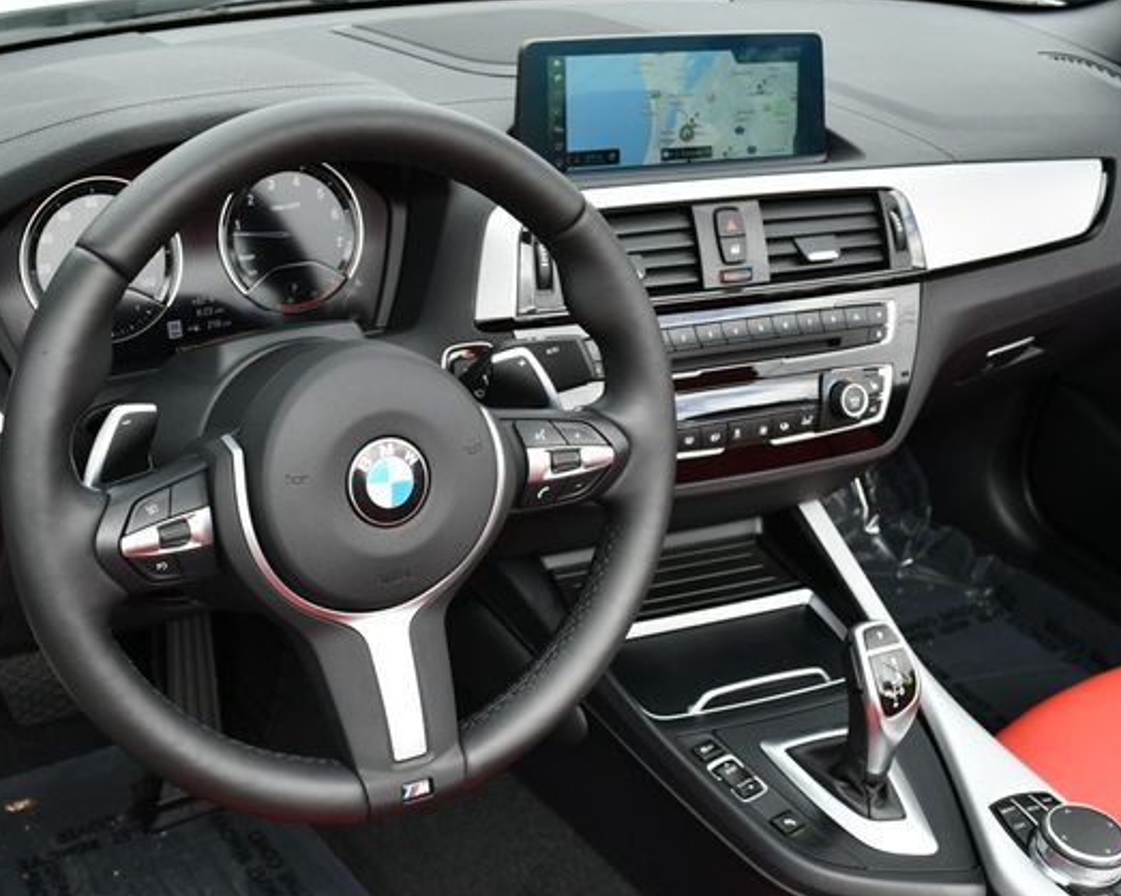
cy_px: 450
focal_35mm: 46
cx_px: 454
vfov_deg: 32.7
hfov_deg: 40.2
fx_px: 1526
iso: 200
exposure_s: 1/250
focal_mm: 20
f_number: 5.6
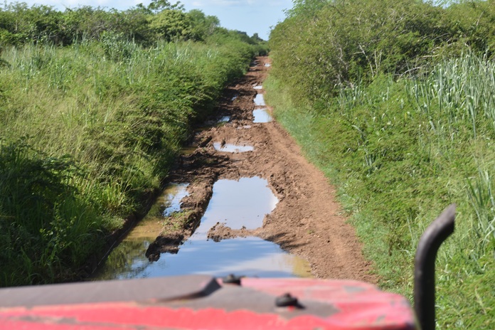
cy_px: 165
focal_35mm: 105
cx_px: 248
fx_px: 1444
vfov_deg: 13.0
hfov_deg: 19.5
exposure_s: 1/640
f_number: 6.3
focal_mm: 70
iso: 200
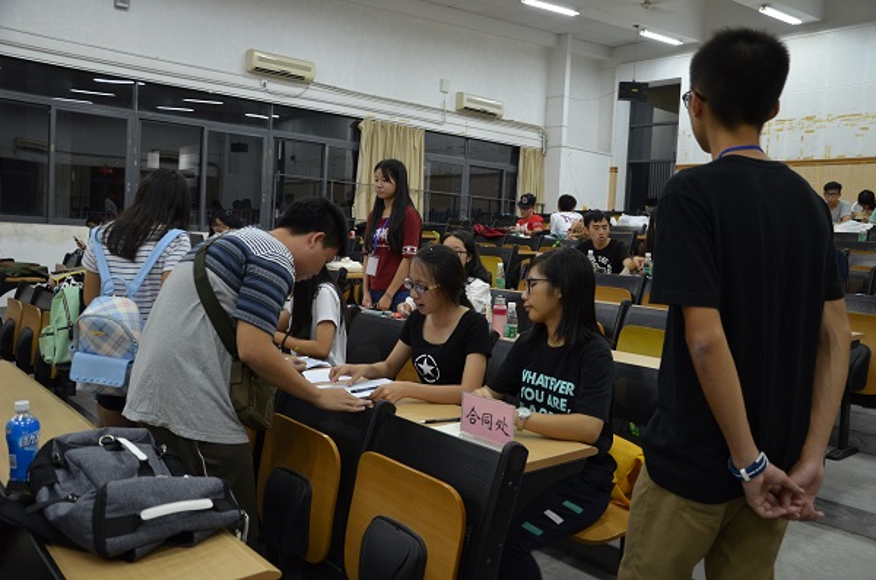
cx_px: 438
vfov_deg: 41.5
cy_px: 290
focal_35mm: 32
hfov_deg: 59.6
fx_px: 765
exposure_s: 1/30
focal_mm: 21
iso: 800
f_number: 3.8
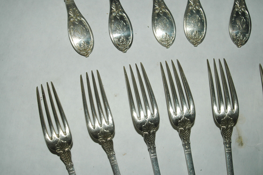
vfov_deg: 28.9
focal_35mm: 46
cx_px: 132
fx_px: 339
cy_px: 88
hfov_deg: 42.4
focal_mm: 31
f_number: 7.1
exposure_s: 1/125
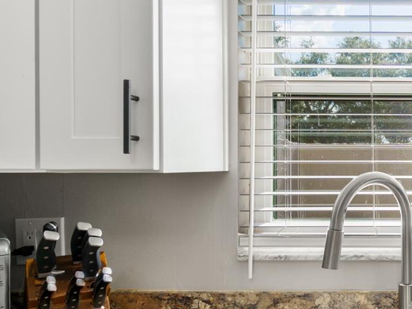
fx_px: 416
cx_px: 417
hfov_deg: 44.3
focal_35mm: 35
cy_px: 179
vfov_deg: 40.6
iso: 200
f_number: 8
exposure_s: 1/8
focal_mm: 10
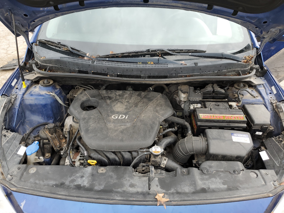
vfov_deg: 53.1
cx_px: 142
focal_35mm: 26
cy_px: 106
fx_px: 213
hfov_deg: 67.3
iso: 50
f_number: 1.5
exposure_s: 1/196
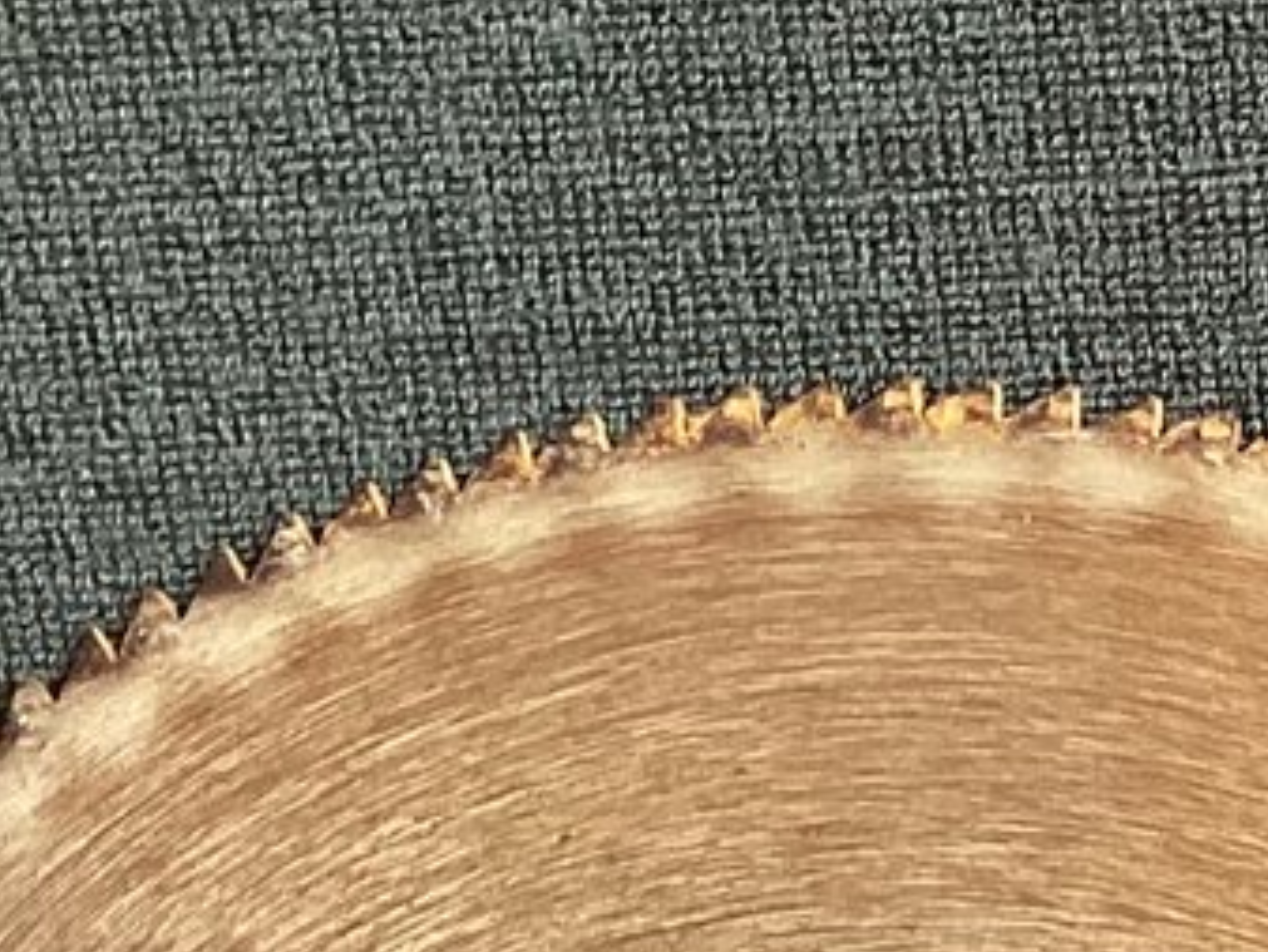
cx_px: 2282
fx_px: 5093
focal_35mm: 139
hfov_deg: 12.9
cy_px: 1989
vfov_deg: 9.8
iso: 64
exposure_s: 1/50
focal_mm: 3.3
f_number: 2.4
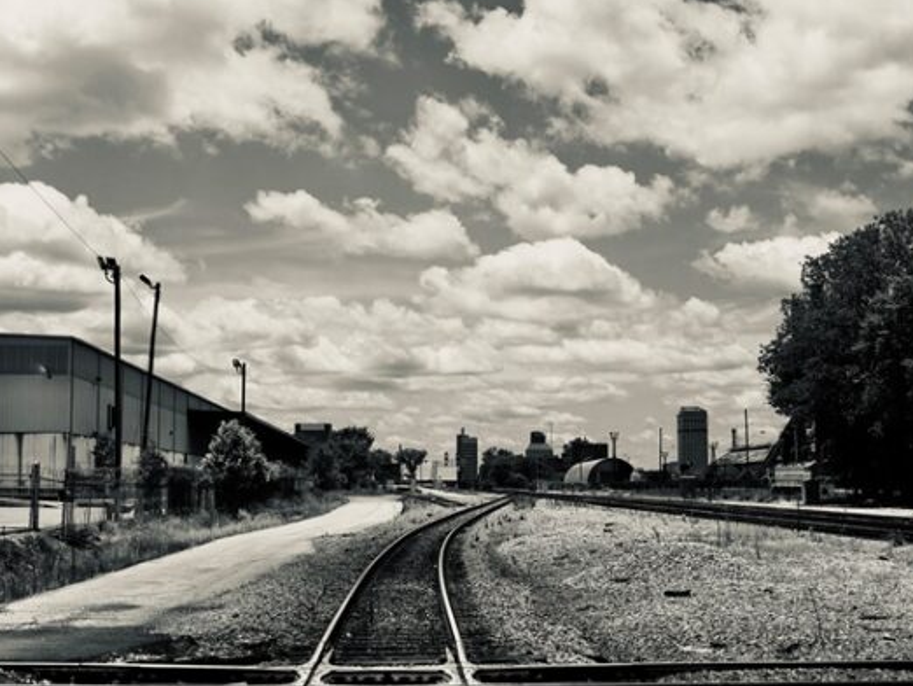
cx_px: 427
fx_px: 1399
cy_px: 341
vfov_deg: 27.5
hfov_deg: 36.1
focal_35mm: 53
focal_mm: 32
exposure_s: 1/2000
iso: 400
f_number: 8
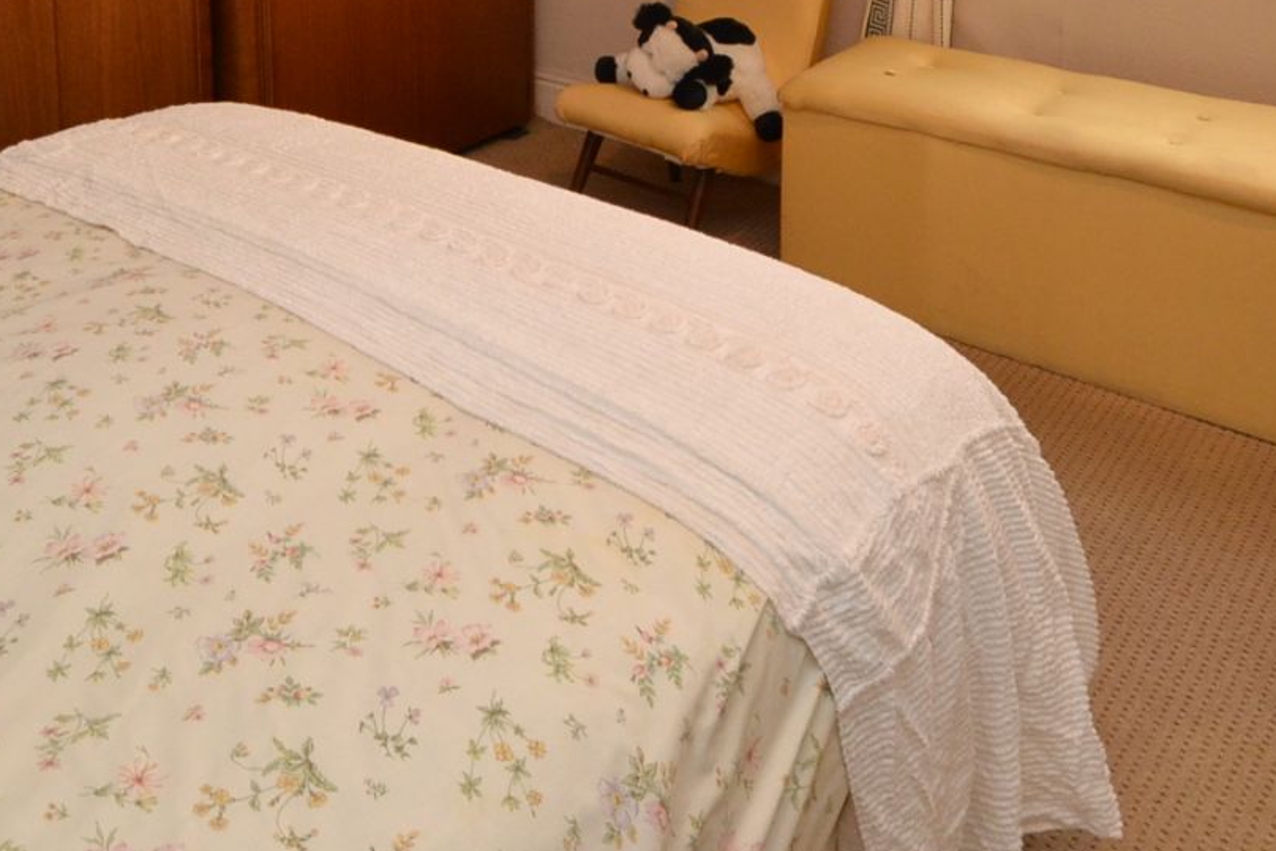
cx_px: 463
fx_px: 1347
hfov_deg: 50.1
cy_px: -107
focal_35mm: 38
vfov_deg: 30.9
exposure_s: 1/60
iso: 900
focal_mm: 10
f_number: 3.5
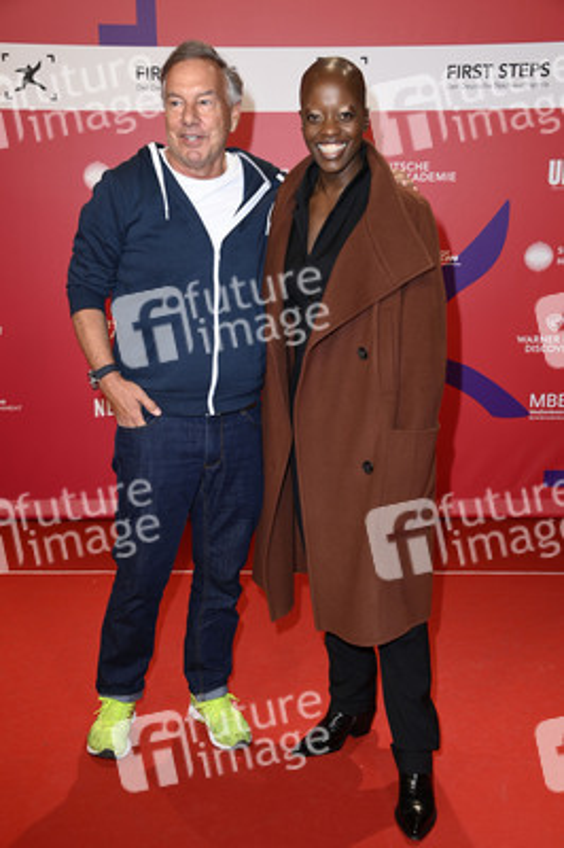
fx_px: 1036
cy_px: 424
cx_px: 282
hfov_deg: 30.5
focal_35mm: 44
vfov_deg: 44.5
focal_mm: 44
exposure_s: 1/250
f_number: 5.6
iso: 640
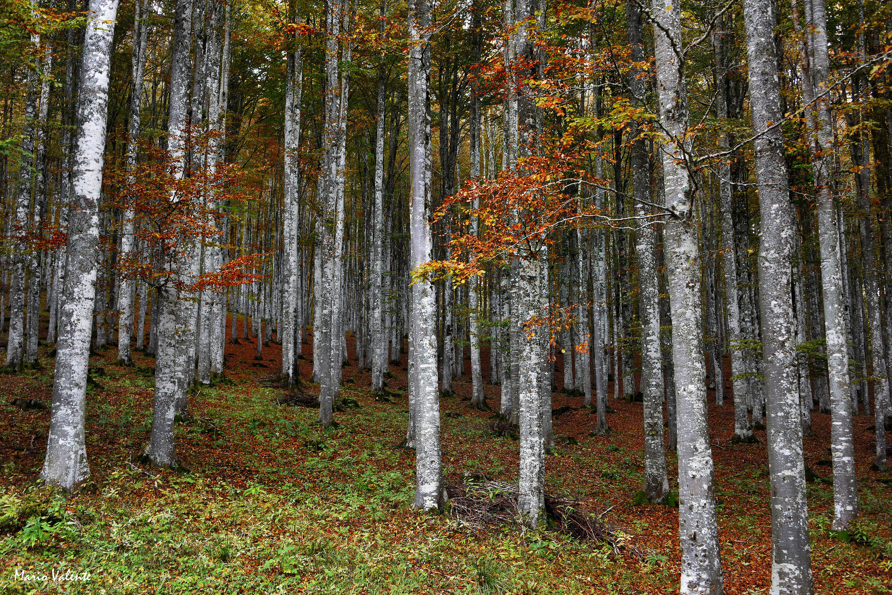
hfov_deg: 46.4
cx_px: 446
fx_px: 1041
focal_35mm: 42
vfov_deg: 31.9
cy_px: 298
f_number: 8
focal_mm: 42
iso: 100
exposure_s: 1/8
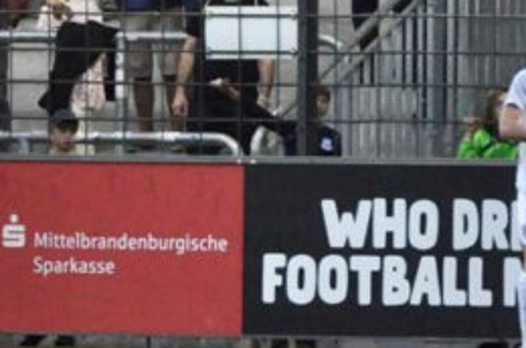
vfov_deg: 1.2
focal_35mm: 1183
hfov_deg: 1.7
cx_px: 937
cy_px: 109
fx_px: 17243
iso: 3200
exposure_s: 1/2000
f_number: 2.8
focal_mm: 200
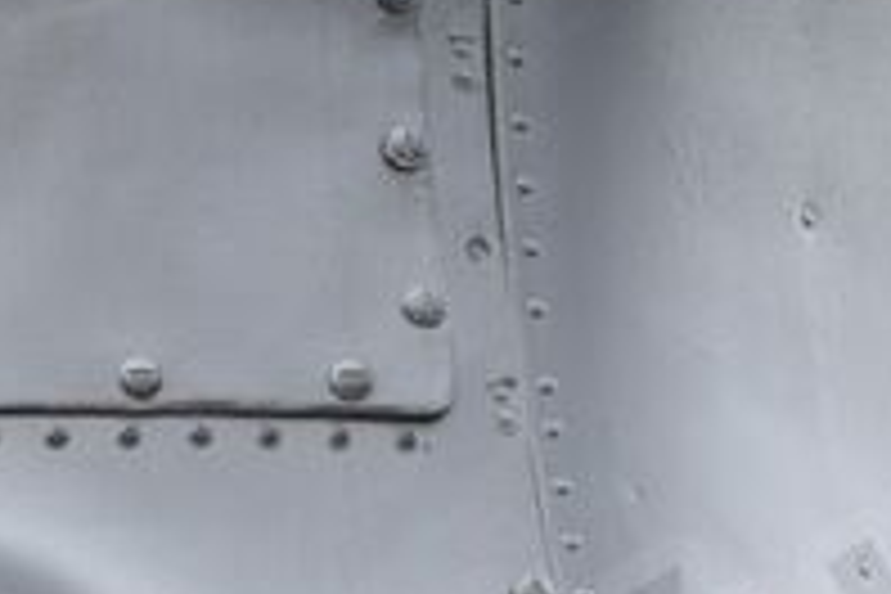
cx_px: 54
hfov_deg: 1.9
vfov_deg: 1.3
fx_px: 26406
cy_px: 560
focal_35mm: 1067
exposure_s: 1/400
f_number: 10
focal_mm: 110
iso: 200
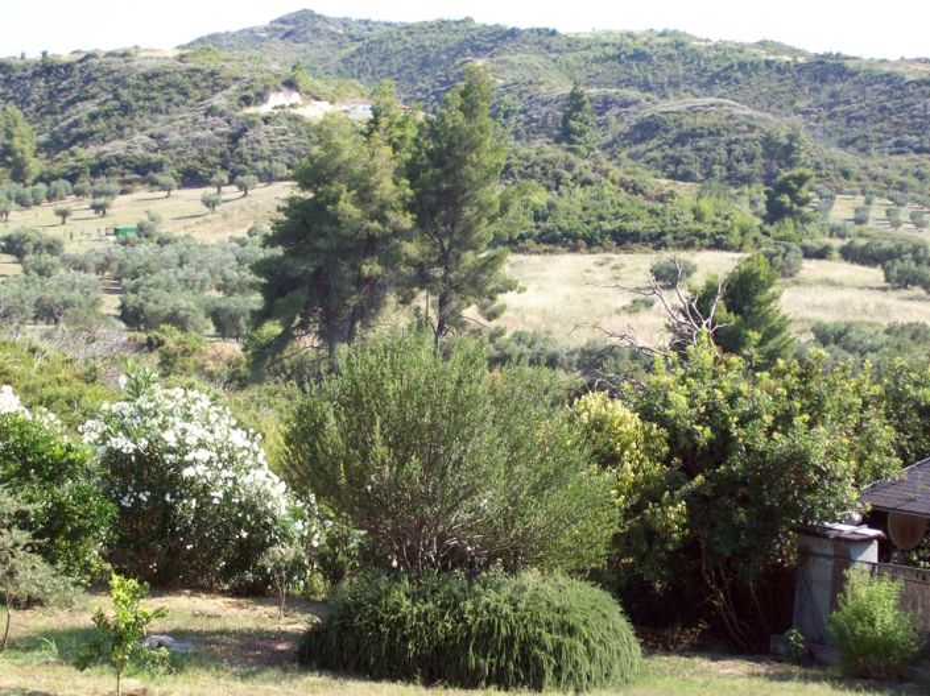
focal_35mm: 87
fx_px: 2336
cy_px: 348
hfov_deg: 22.5
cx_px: 465
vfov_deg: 17.0
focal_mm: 14.3
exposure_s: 1/242
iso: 80
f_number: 4.3
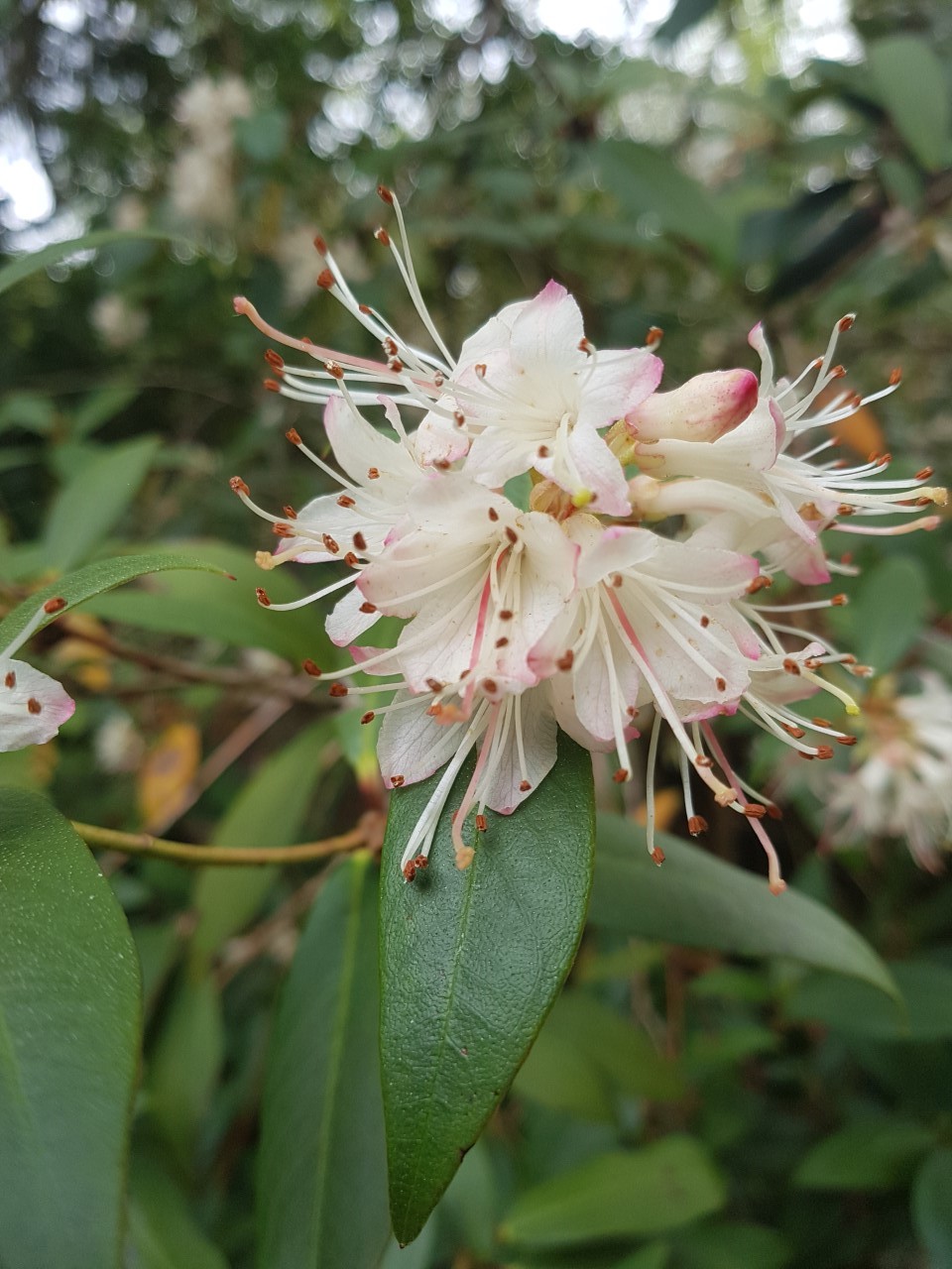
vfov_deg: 67.3
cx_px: 476
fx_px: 953
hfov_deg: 53.1
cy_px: 634
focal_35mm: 26
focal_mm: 4.2
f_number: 1.7
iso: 50
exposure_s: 1/151
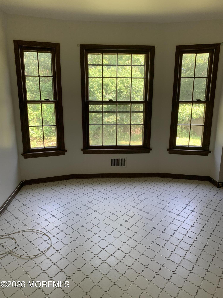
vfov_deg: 67.3
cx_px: 112
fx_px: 223
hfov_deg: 53.1
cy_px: 149
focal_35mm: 26
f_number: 1.8
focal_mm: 4.25
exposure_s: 1/121
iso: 64
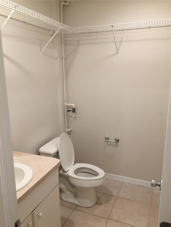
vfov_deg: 61.7
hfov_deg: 48.2
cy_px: 114
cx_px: 86
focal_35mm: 29
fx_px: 191
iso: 64
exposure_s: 1/30
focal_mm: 4.15
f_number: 2.2
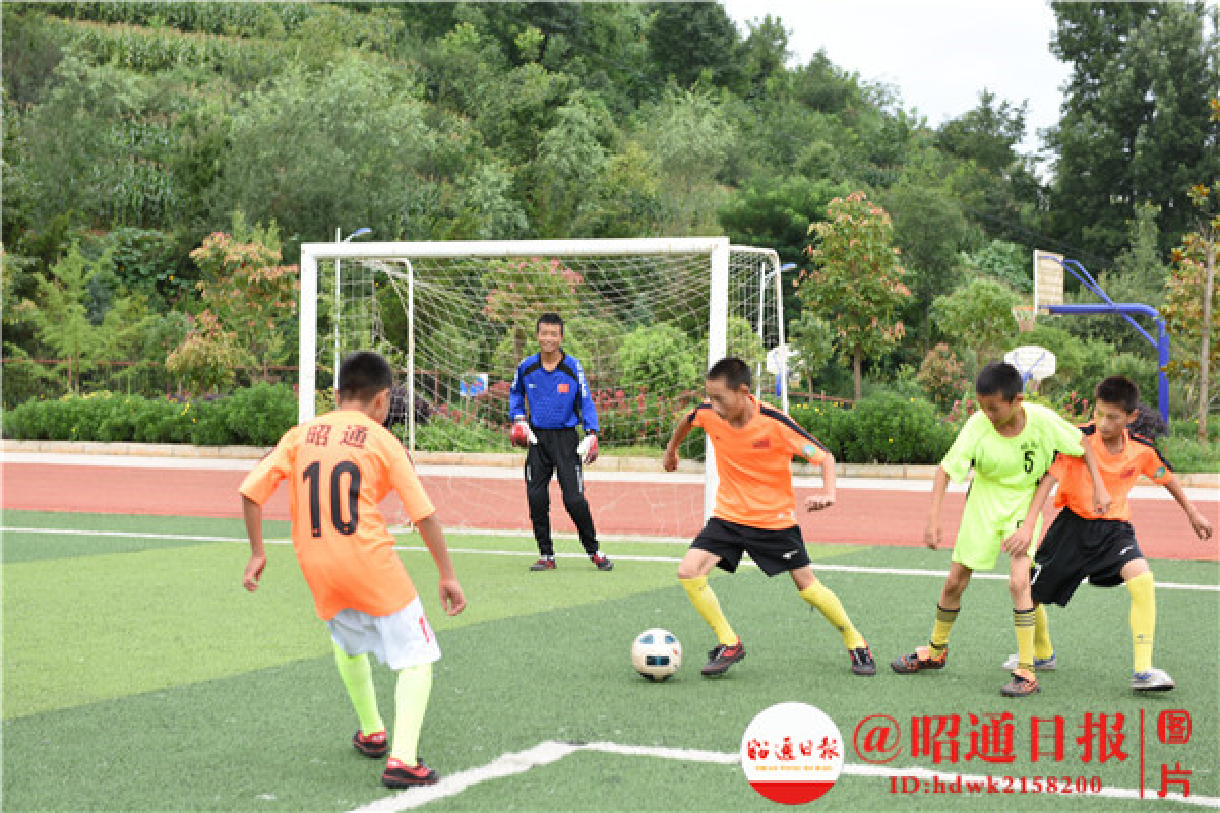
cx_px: 610
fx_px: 2372
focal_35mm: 70
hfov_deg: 28.8
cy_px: 406
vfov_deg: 19.5
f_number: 4.5
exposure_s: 1/160
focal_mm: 70
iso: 64
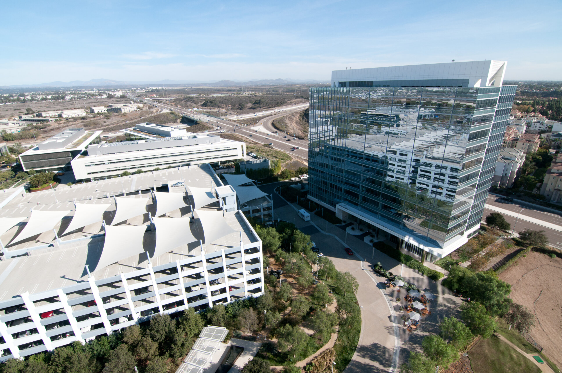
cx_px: 281
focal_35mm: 16
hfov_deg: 95.1
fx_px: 257
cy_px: 186
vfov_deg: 71.9
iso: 500
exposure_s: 1/800
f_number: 8
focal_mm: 11
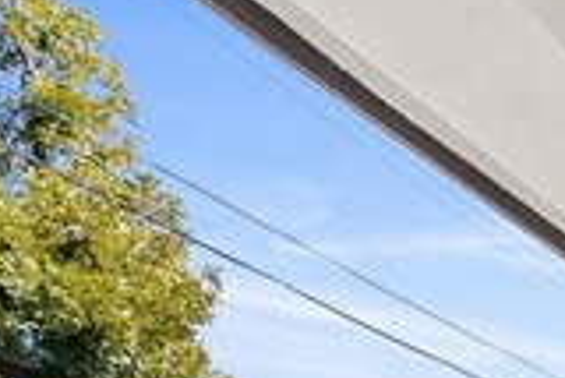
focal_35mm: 68
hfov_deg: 19.0
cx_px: 1116
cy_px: 648
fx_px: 1068
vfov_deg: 17.0
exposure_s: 1/640
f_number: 5.6
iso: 400
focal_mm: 17
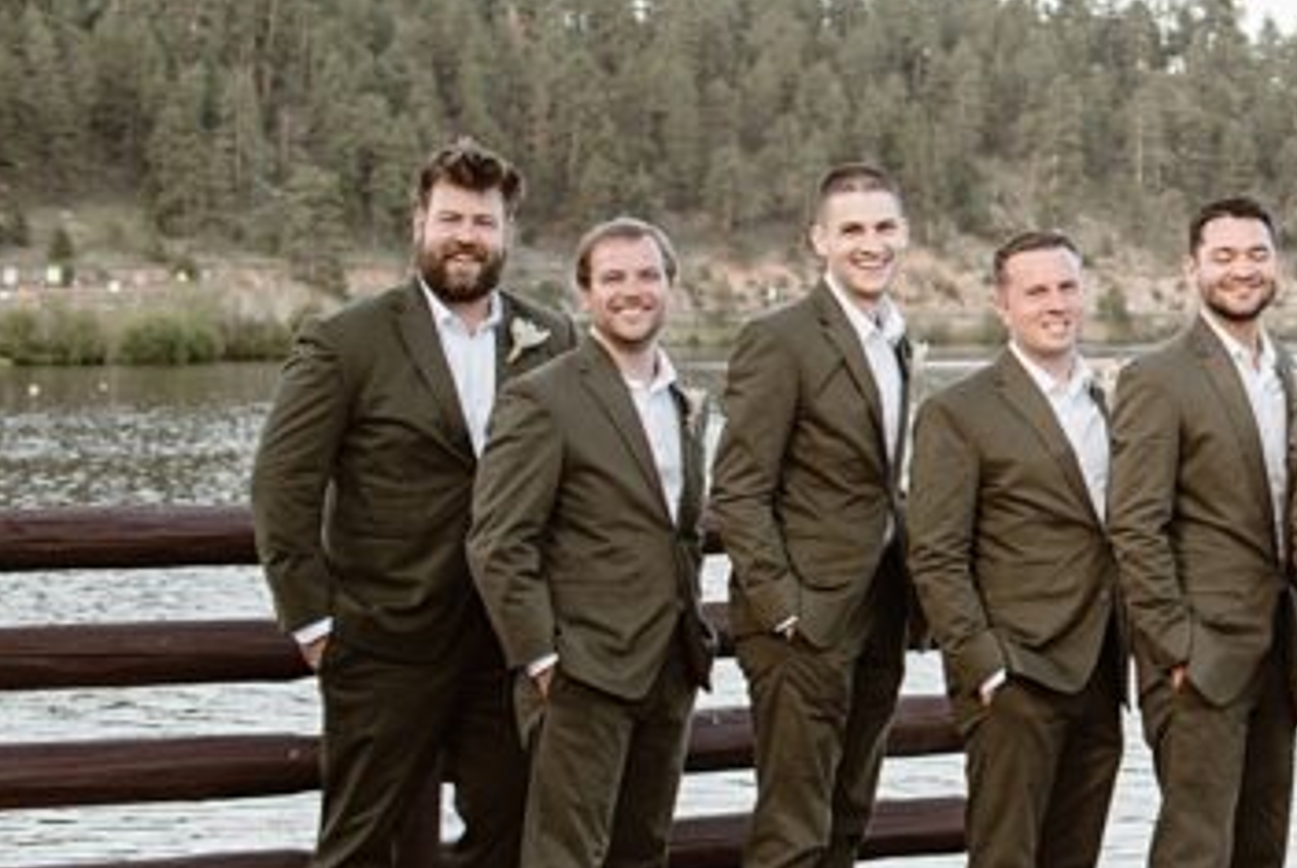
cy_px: 155
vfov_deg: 13.4
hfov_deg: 18.1
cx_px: 1851
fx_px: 3679
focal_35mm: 102
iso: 200
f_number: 3.5
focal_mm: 35
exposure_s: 1/640
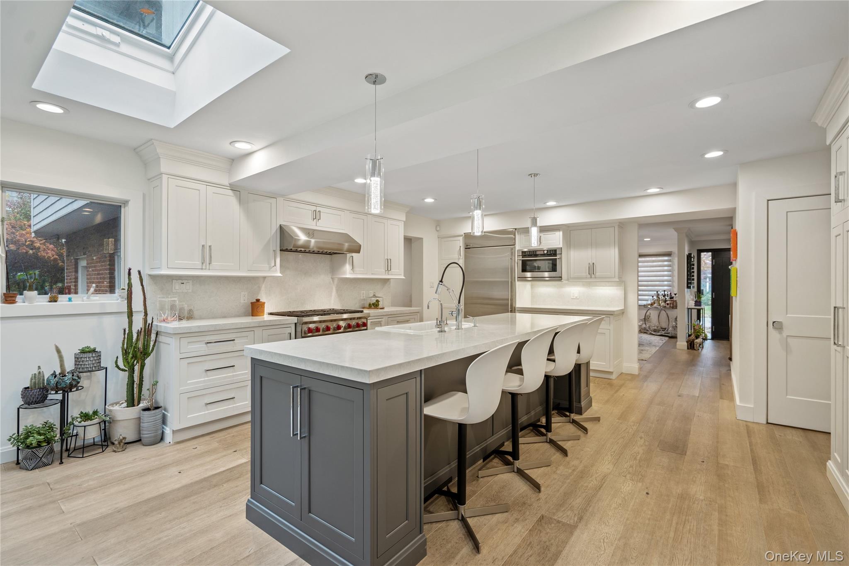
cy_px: 283
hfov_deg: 96.7
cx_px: 424
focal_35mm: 16
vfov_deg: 73.7
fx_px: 377
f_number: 4.5
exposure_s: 1/10
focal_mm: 16
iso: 320
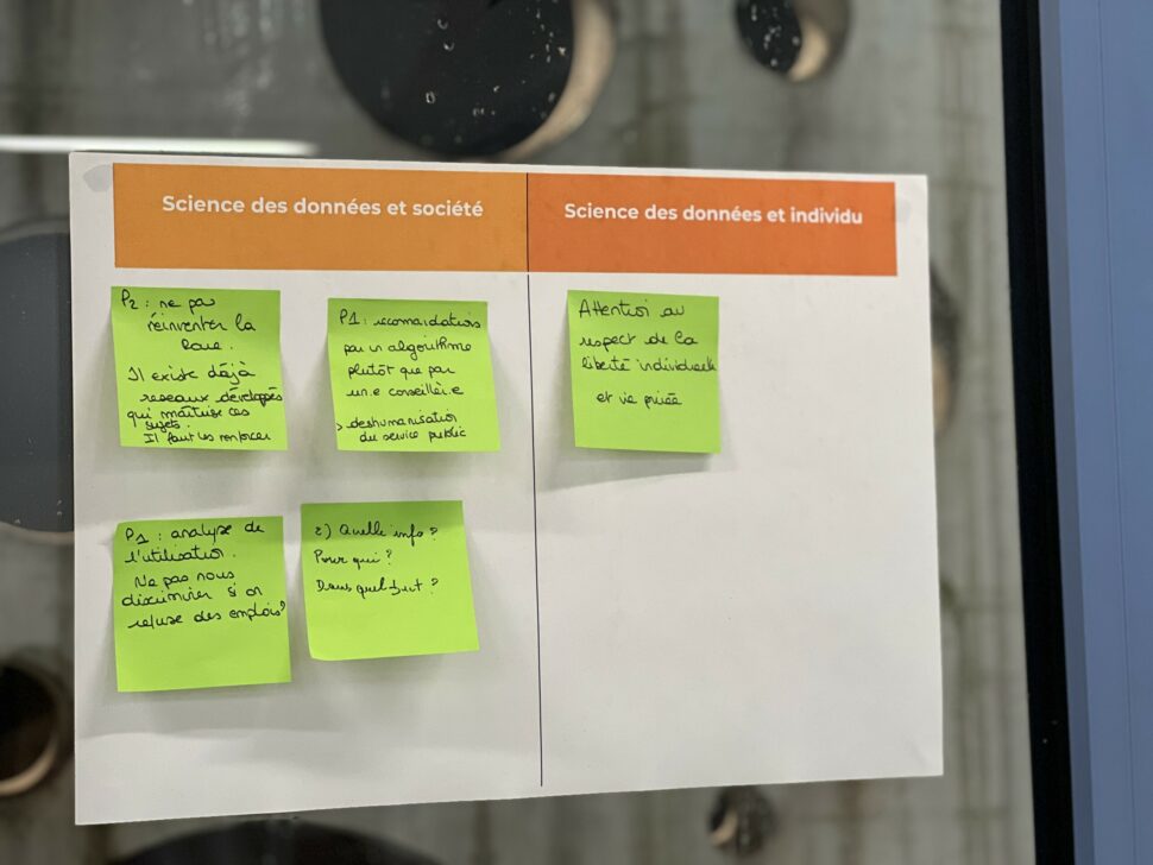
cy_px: 432
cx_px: 576
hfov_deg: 25.3
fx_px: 2565
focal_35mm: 77
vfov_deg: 19.1
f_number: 2.8
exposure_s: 1/50
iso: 160
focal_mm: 9
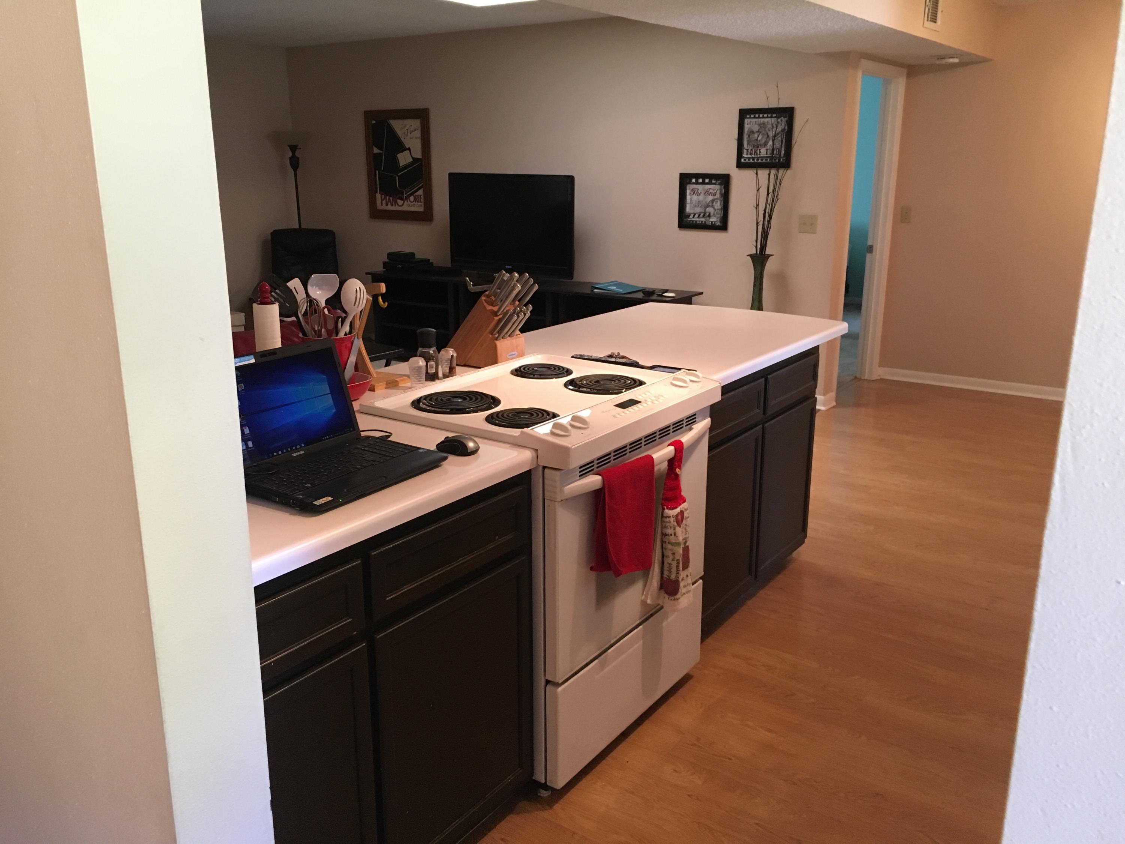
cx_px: 562
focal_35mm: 29
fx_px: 942
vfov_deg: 48.2
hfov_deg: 61.7
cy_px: 422
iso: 160
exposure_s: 1/30
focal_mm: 4.15
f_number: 2.2
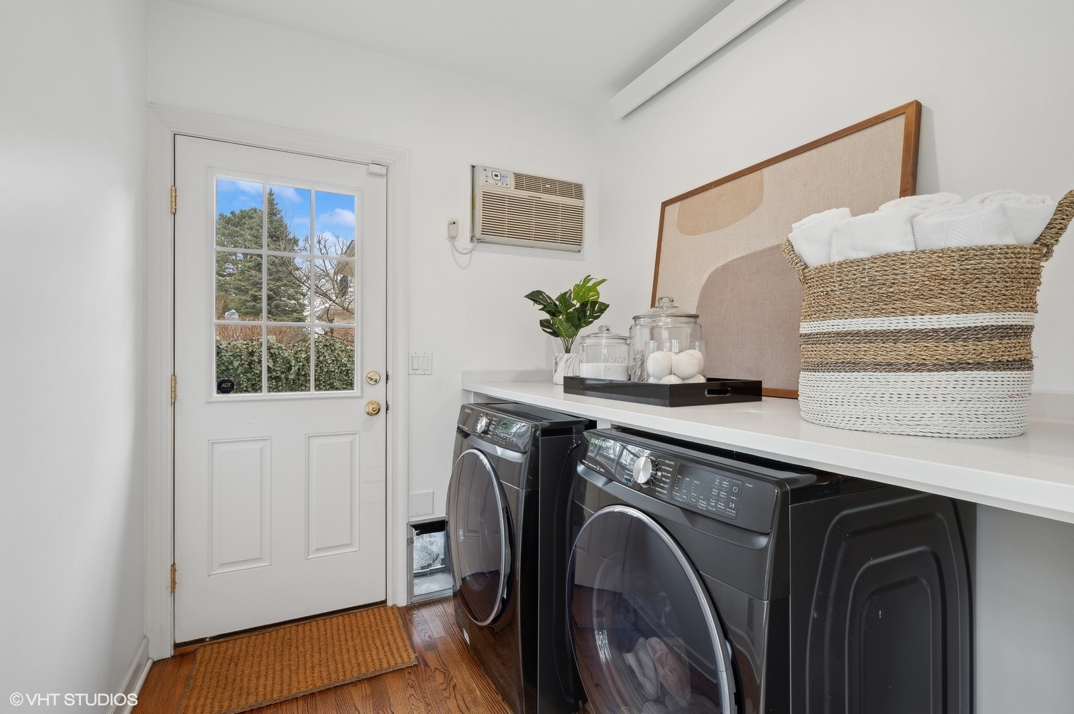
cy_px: 357
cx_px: 537
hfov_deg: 95.0
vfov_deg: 72.0
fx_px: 492
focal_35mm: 16
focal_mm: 16.5
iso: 200
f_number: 9.5
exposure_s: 1/8
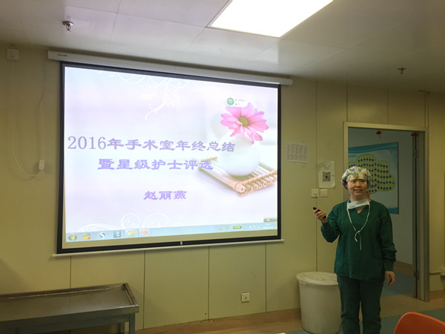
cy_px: 167
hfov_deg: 61.7
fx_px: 373
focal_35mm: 29
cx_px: 222
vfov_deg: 48.2
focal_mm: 4.15
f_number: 2.2
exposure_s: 1/33
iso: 160
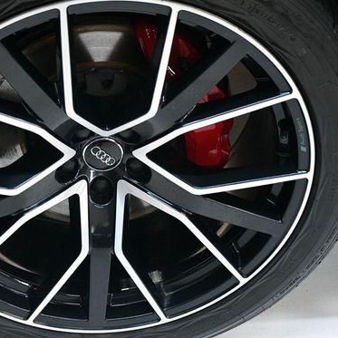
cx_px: 79
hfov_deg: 20.7
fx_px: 917
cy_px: 152
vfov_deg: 20.9
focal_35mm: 83
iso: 3200
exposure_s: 1/100
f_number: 4.2
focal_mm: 38
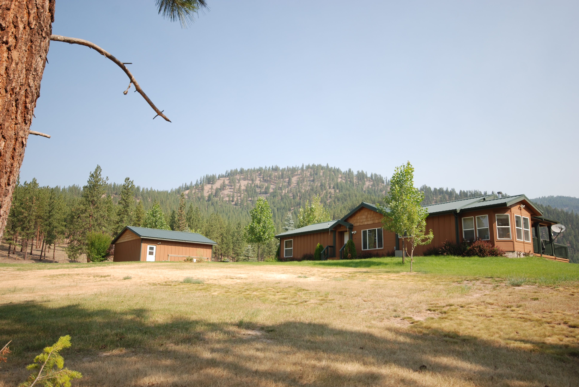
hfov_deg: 61.9
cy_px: 194
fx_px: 483
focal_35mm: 30
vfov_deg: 43.7
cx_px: 290
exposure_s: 1/160
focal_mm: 20
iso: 100
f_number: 6.3
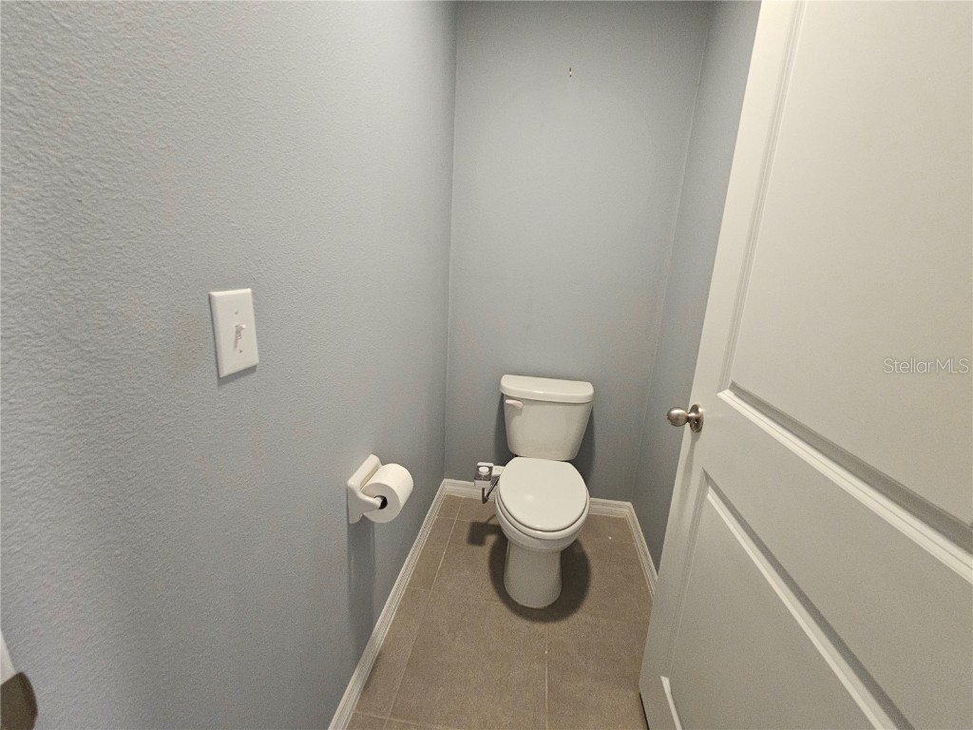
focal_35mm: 13
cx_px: 486
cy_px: 365
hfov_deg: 106.2
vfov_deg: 89.9
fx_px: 365
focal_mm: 2.2
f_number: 2.2
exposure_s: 1/30
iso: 400
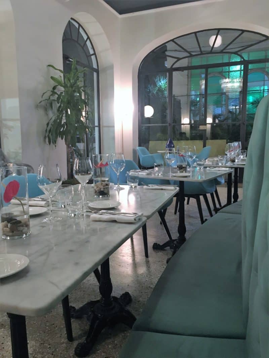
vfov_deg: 61.7
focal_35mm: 29
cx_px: 134
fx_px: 301
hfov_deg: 48.2
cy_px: 179
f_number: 2.2
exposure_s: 1/15
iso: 400
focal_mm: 4.15
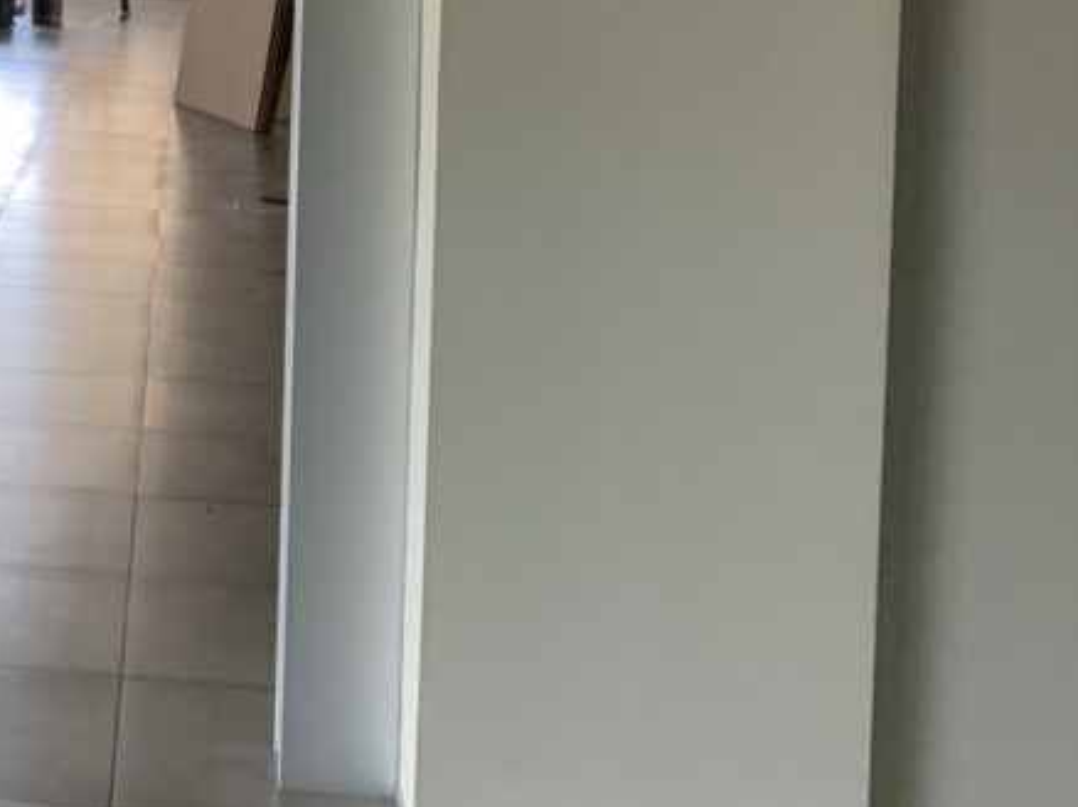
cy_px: -118
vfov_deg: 17.9
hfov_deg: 23.1
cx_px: -145
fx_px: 2459
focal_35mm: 79
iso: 100
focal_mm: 4.25
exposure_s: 1/62
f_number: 1.8
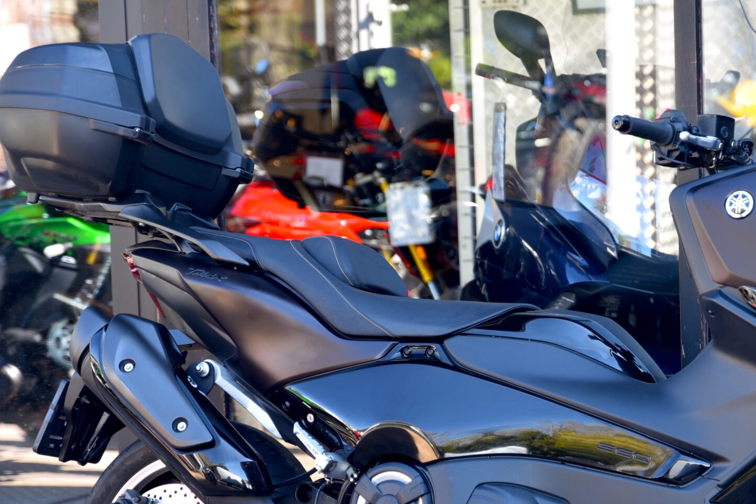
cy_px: 345
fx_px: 2604
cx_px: 578
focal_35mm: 124
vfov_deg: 11.0
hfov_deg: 16.4
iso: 100
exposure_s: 1/50
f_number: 2.8
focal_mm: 70
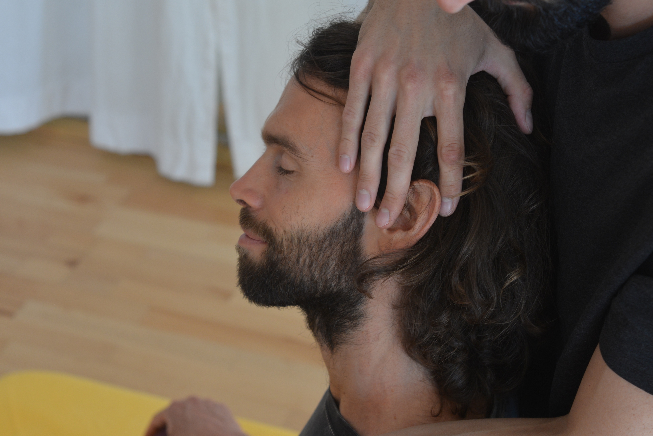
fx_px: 1252
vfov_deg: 19.7
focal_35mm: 69
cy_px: 238
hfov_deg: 29.2
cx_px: 287
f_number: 4.5
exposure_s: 1/80
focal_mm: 50
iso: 640
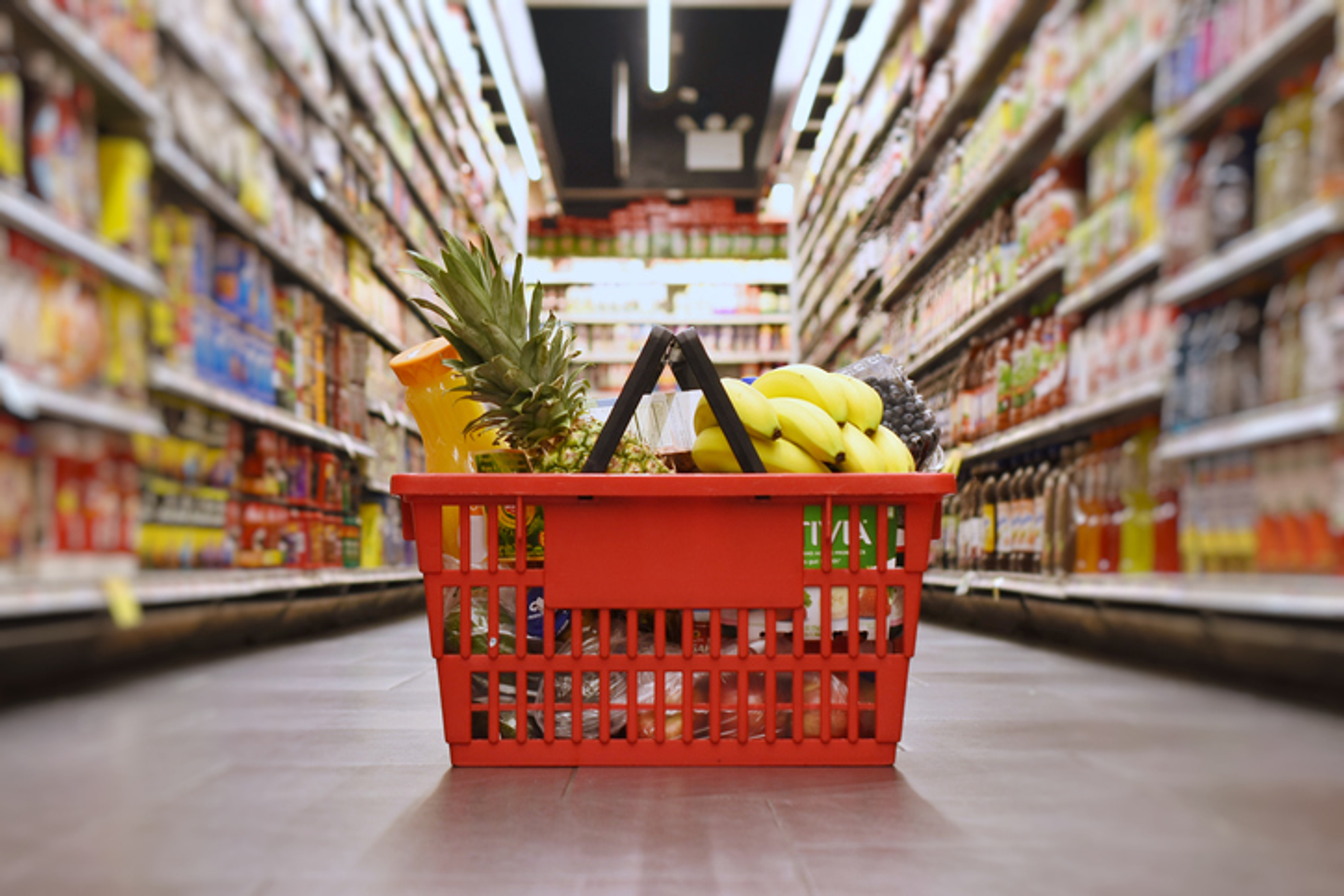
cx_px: 672
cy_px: 448
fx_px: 2240
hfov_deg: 33.4
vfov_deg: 22.6
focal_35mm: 60
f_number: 2.8
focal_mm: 40
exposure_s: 1/60
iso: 250
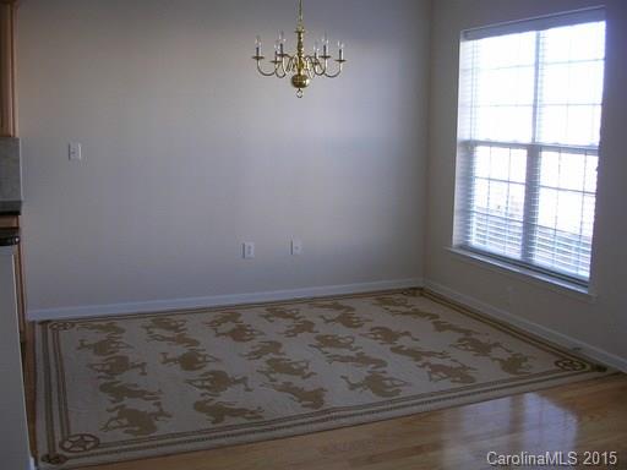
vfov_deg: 37.7
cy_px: 235
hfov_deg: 49.0
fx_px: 688
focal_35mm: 38
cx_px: 314
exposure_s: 1/32
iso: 50
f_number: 2.8
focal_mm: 5.8
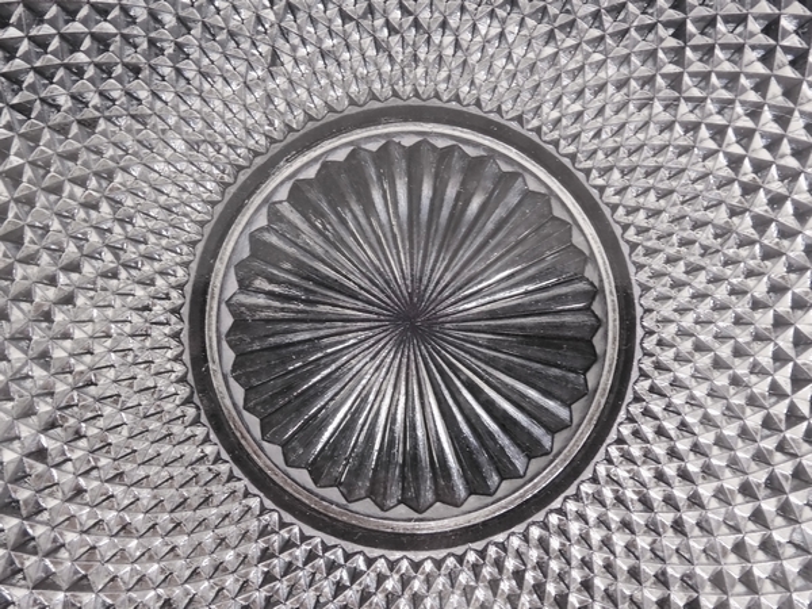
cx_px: 406
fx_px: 821
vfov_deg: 40.7
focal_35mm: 35
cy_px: 304
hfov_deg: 52.6
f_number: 5
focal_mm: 6.2
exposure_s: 1/20
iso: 280
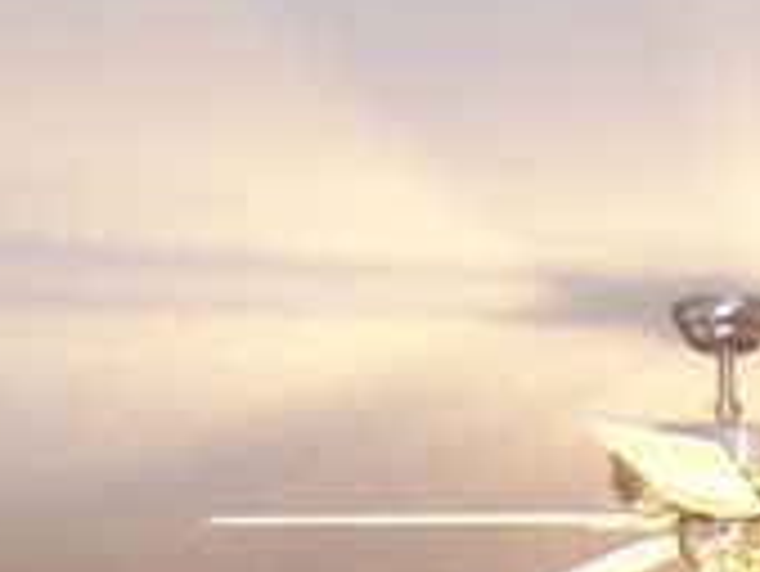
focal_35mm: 139
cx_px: 1147
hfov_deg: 13.4
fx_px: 3054
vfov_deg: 9.7
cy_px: 1275
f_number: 2.8
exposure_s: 1/30
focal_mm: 3.8
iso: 200
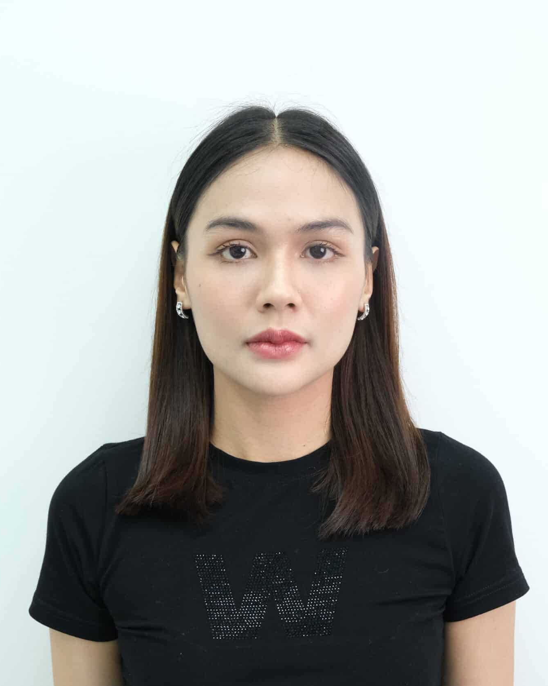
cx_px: 272
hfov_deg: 27.1
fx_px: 1136
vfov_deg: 33.5
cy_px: 398
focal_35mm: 56
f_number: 6.4
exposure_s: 1/125
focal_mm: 32.5
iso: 1600
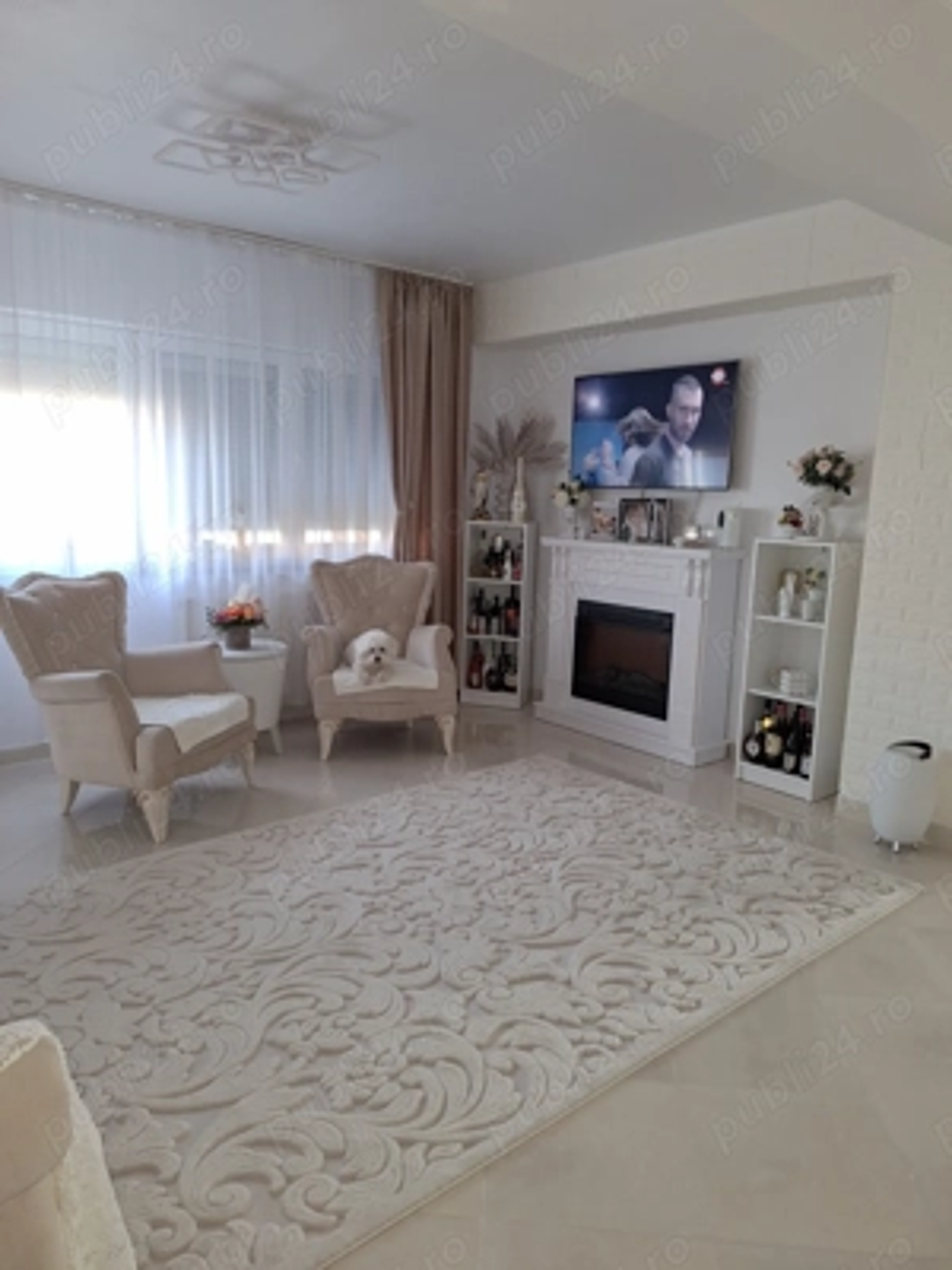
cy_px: 635
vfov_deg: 73.9
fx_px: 843
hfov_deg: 58.9
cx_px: 476
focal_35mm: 23
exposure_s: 1/40
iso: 125
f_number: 1.8
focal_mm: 5.54
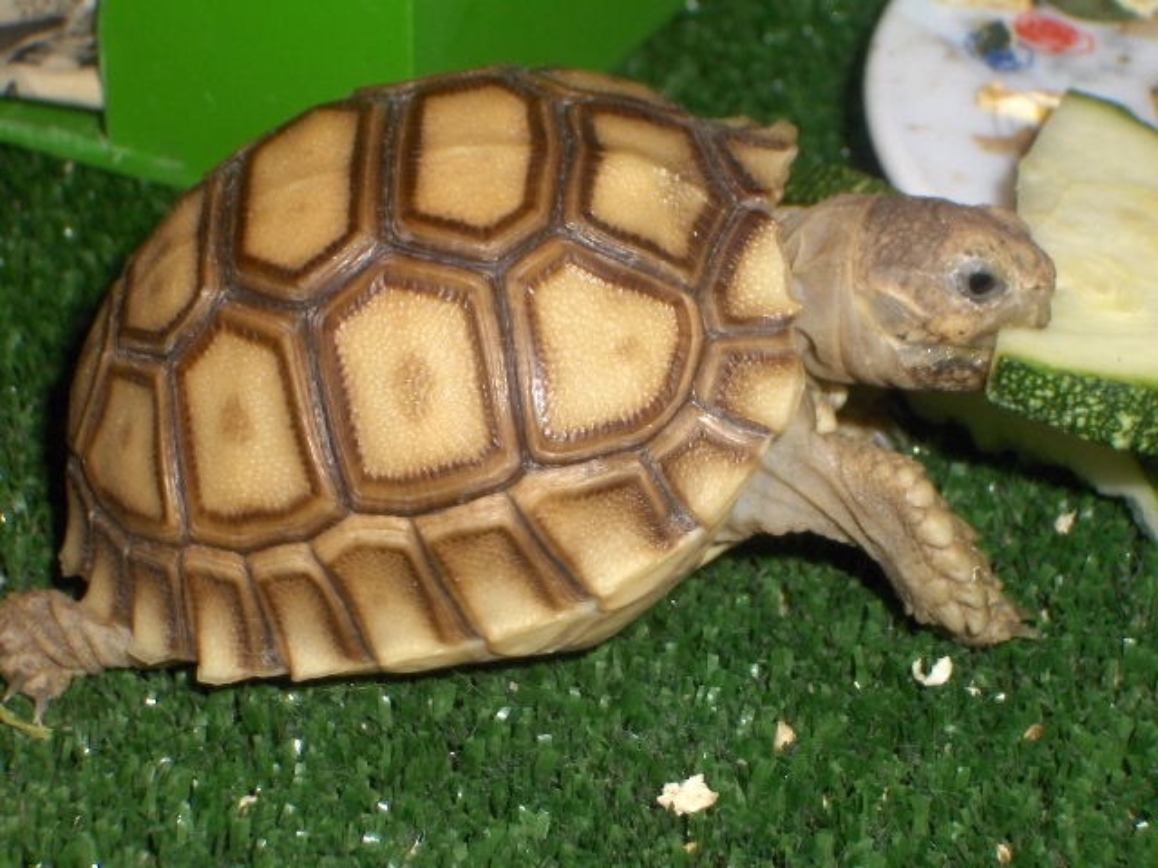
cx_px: 579
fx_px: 3513
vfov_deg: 14.1
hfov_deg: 18.7
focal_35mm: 105
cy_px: 434
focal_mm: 17.39
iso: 100
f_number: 7.7
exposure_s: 1/125
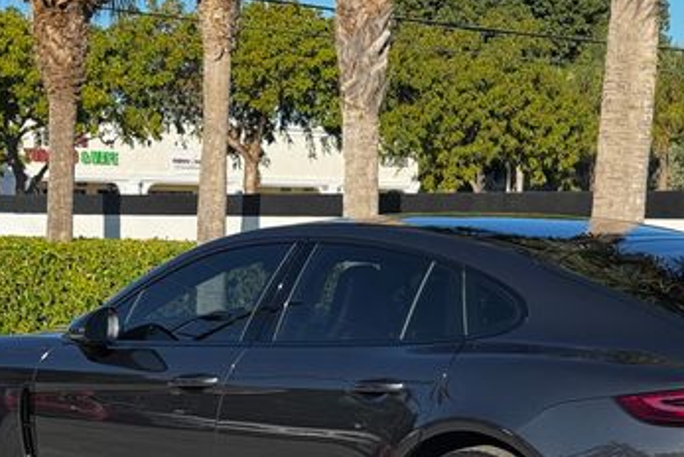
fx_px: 1749
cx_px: 449
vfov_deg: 14.8
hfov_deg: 22.0
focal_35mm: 92
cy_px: 333
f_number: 1.78
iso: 64
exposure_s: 1/1597
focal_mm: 6.76
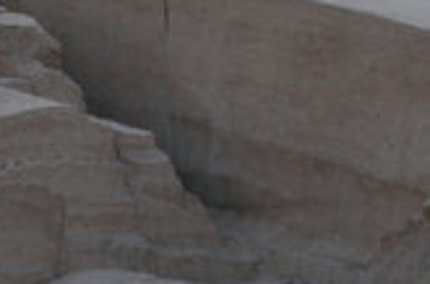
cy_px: -81
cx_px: 162
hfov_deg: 1.9
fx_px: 12875
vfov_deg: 1.3
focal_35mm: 1081
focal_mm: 270
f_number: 9
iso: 200
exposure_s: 1/320
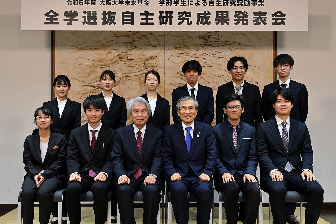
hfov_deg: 44.5
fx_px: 411
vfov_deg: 30.6
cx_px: 168
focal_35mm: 44
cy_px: 112
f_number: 4
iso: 2000
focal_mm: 44
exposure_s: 1/60
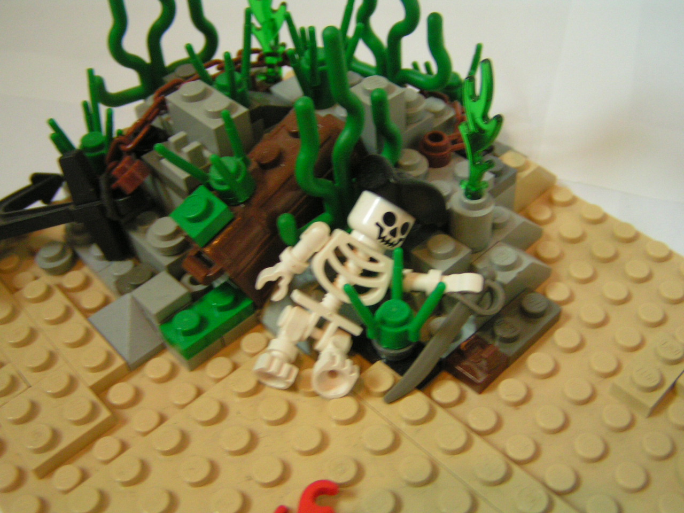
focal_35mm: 38
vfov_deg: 37.7
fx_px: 751
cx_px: 342
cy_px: 256
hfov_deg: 49.0
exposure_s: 1/25
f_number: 2.8
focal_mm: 5.8
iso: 200
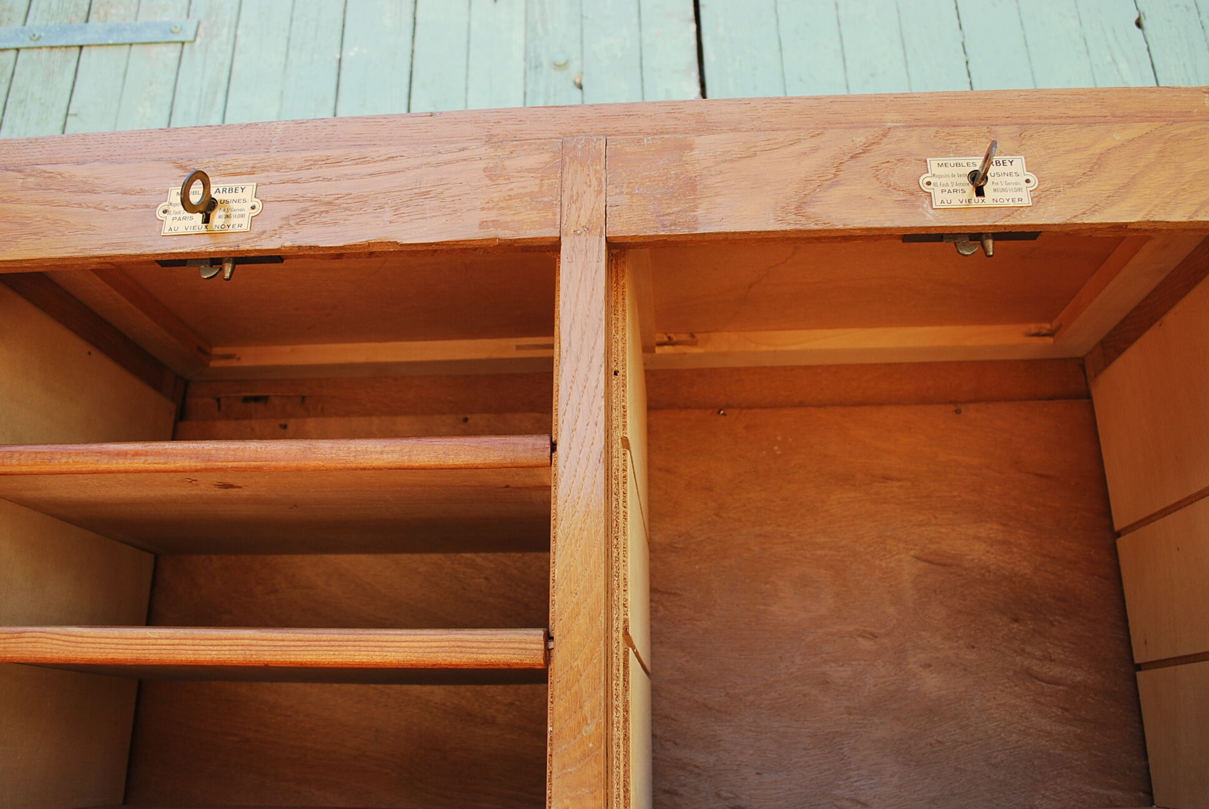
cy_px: 404
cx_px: 604
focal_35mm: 30
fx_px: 1009
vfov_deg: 43.7
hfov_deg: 61.9
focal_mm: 20
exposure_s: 1/100
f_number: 5
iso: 200
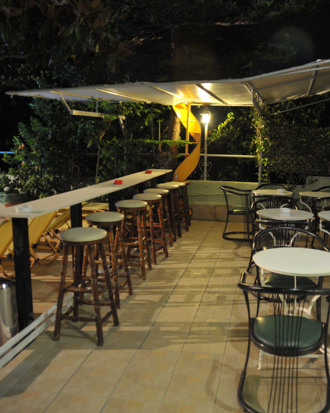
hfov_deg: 42.6
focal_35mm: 34
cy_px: 207
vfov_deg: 52.8
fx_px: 415
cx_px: 227
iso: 1600
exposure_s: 1/20
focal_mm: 24
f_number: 2.8
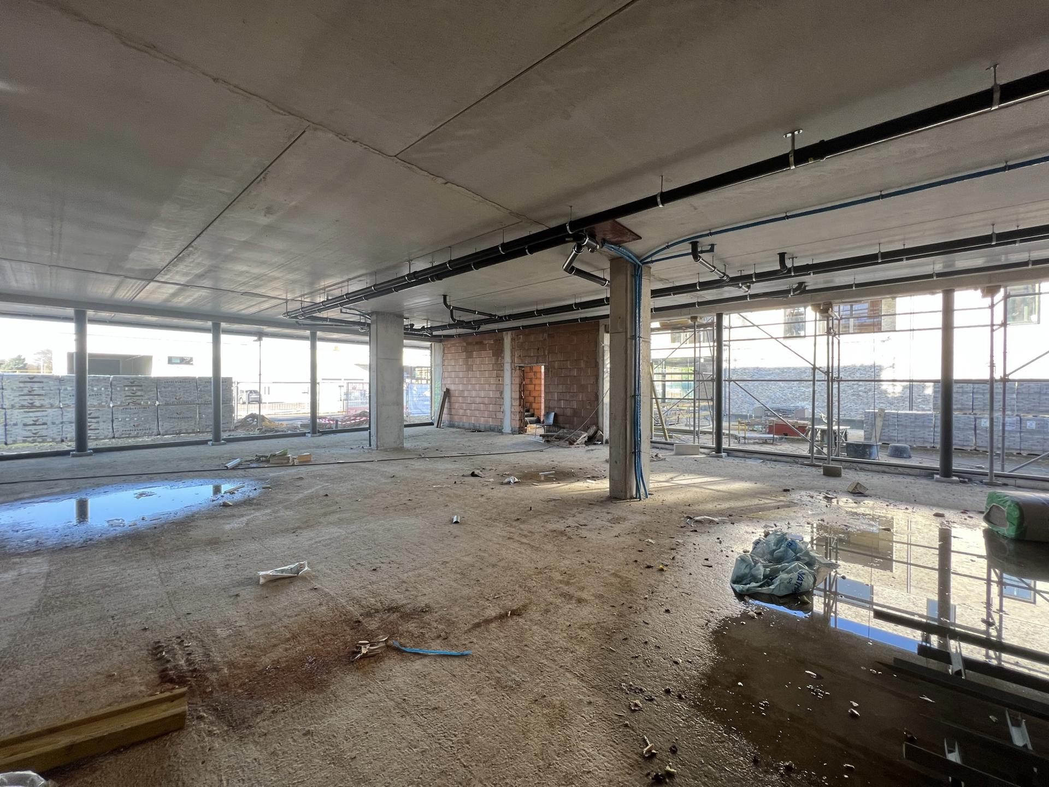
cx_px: 524
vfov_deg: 89.9
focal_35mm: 13
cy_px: 394
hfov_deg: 106.2
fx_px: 394
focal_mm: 1.57
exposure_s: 1/99
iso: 64
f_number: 1.8
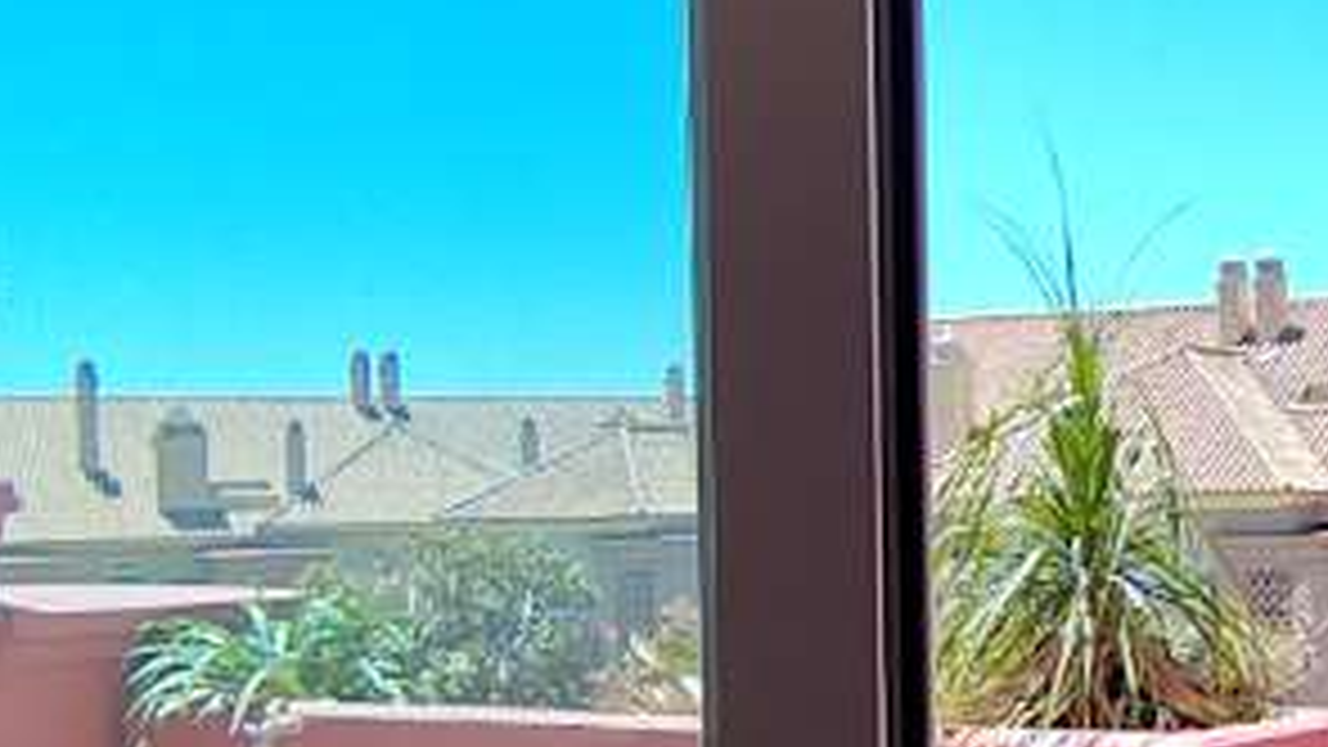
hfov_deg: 28.2
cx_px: 1193
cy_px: 560
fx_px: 2536
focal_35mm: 72
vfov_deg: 16.7
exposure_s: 1/540
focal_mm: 2.16
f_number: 2.2
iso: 100
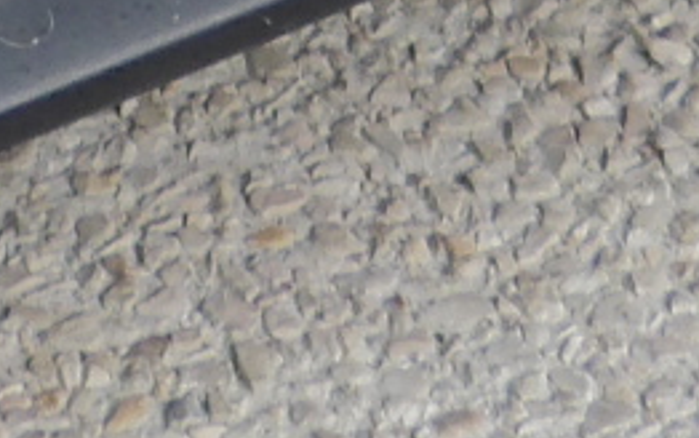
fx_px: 5374
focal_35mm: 282
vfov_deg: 4.3
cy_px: -1351
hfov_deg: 7.4
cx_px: -16
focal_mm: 6.2
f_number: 4.5
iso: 100
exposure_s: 1/41
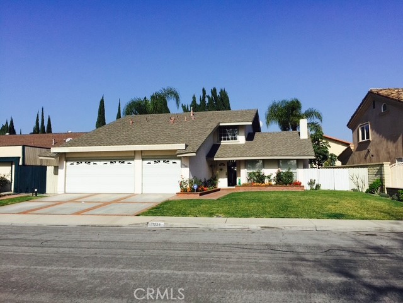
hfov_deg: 61.7
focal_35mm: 29
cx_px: 202
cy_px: 152
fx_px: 338
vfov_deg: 48.2
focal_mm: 4.15
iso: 32
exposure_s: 1/4405
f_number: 2.2
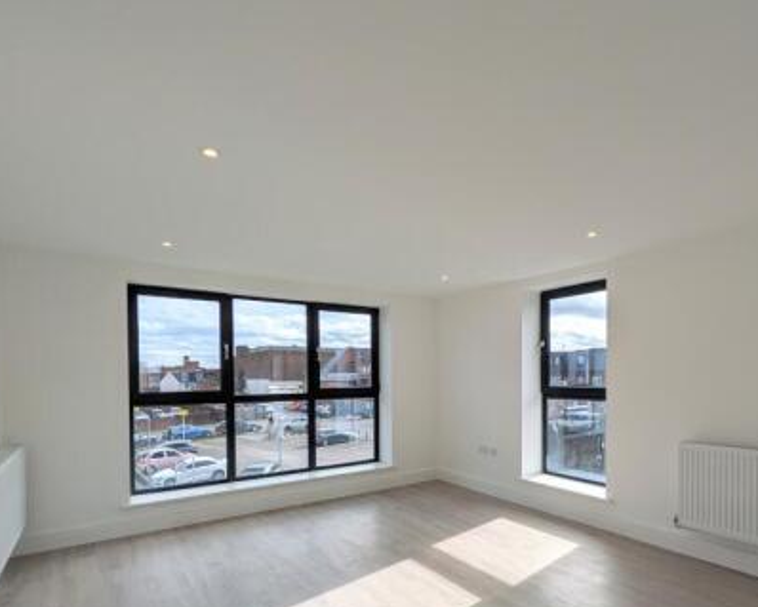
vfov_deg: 67.1
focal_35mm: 20
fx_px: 449
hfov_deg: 80.2
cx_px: 412
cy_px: 380
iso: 53
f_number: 2.2
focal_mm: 1.85
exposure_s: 1/1631
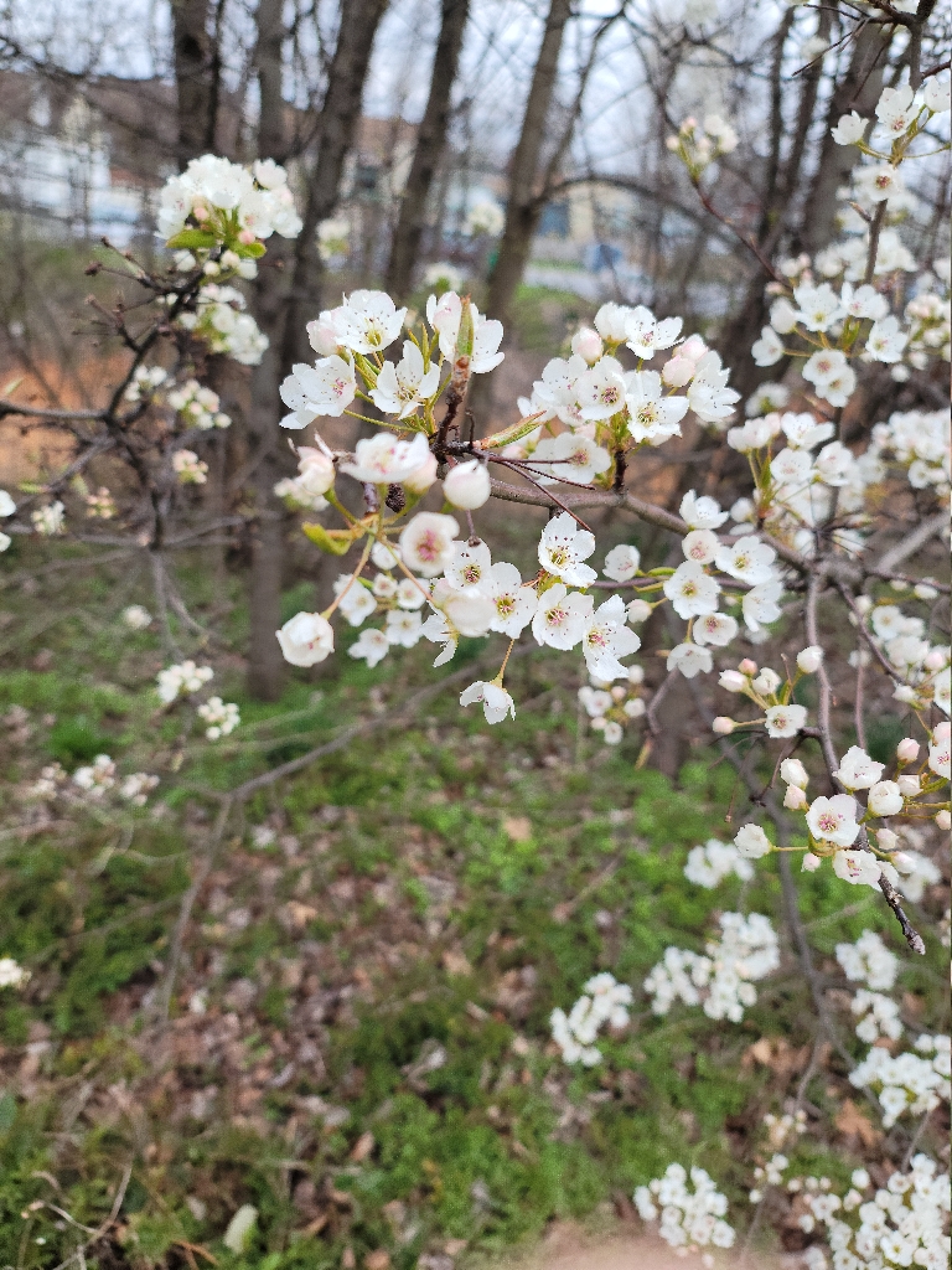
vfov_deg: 69.4
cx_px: 476
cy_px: 635
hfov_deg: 54.9
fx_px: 917
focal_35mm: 25
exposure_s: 1/128
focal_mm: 7
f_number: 1.8
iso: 20
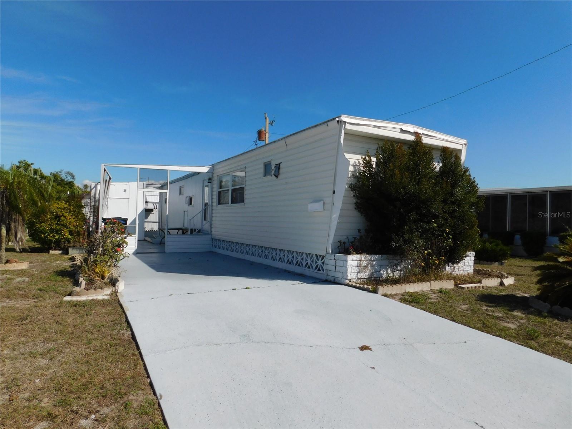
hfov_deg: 73.9
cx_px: 286
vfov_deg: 58.9
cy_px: 214
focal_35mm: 23
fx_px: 380
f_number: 6
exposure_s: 1/1000
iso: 125
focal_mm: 4
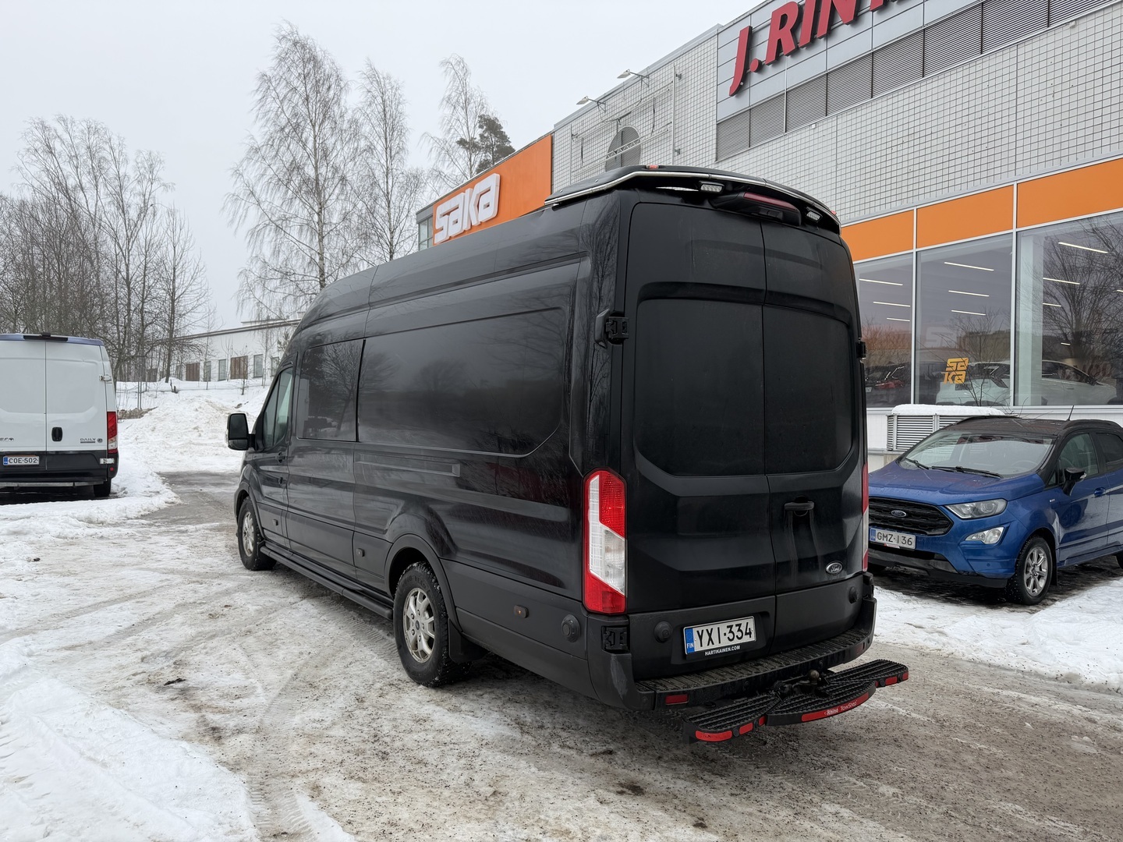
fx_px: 779
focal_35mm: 24
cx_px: 562
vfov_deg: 56.8
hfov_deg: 71.6
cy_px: 421
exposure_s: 1/1122
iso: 80
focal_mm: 6.76
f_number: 1.78
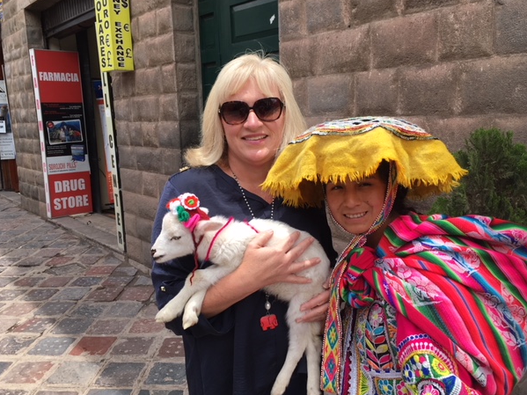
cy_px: 201
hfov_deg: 58.4
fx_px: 472
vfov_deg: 45.4
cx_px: 263
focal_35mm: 31
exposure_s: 1/746
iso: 25
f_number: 2.2
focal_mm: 4.15
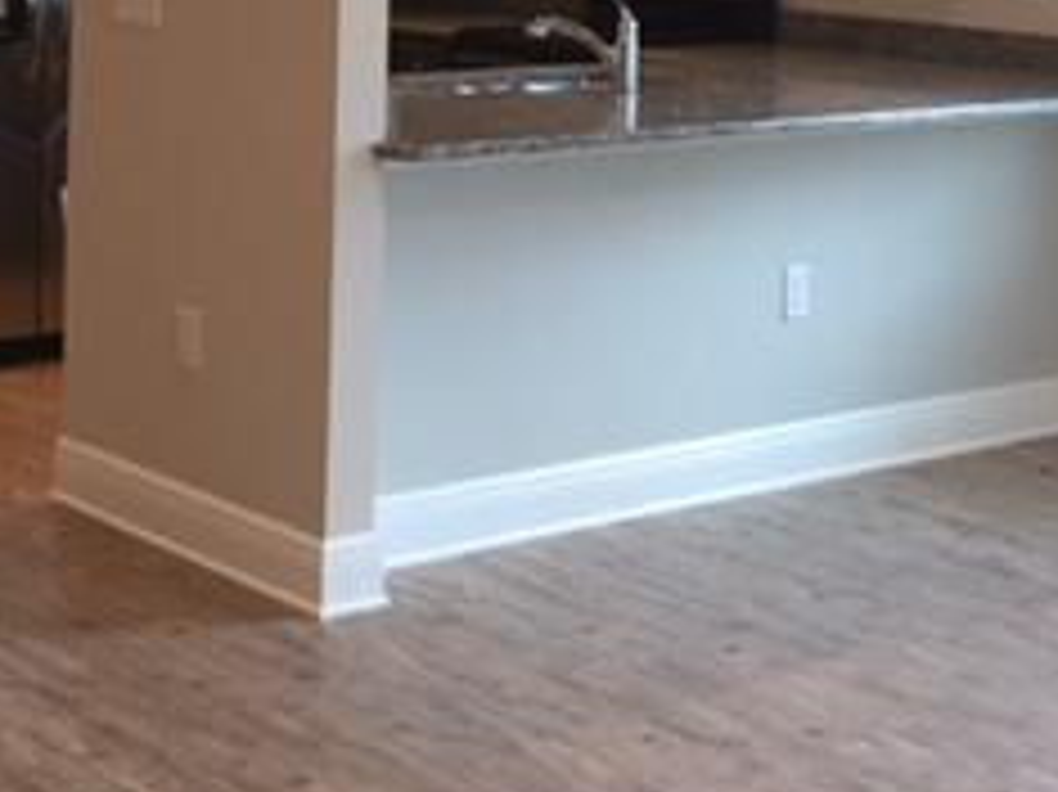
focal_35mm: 79
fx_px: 2413
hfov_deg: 24.5
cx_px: 284
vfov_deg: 17.8
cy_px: -153
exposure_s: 1/30
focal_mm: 4.15
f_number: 2.2
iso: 125
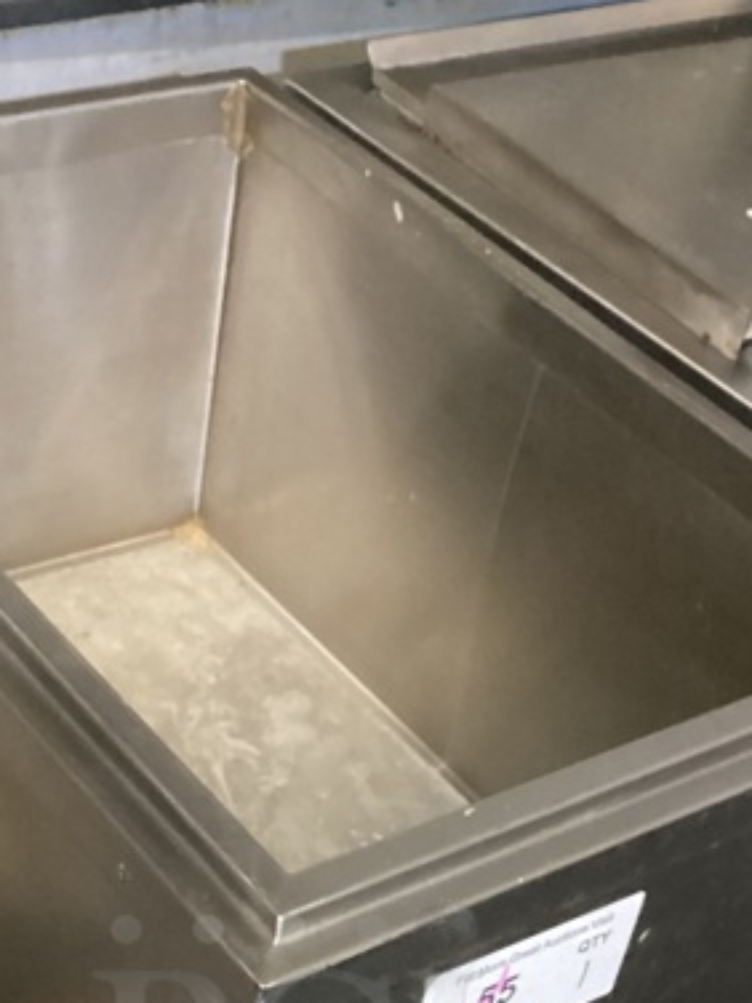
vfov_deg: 27.1
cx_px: 291
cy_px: 1039
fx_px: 1941
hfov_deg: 21.9
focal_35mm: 67
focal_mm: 3.3
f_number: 2.4
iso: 800
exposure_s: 1/20
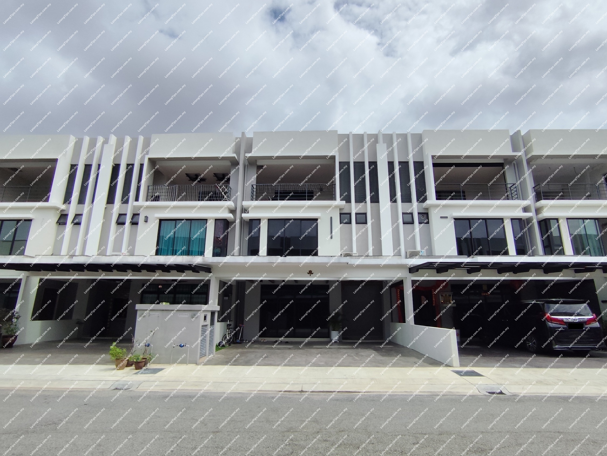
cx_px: 304
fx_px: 281
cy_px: 228
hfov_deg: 94.5
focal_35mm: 16
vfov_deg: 78.1
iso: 50
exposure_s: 1/3252
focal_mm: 1.65
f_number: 2.2
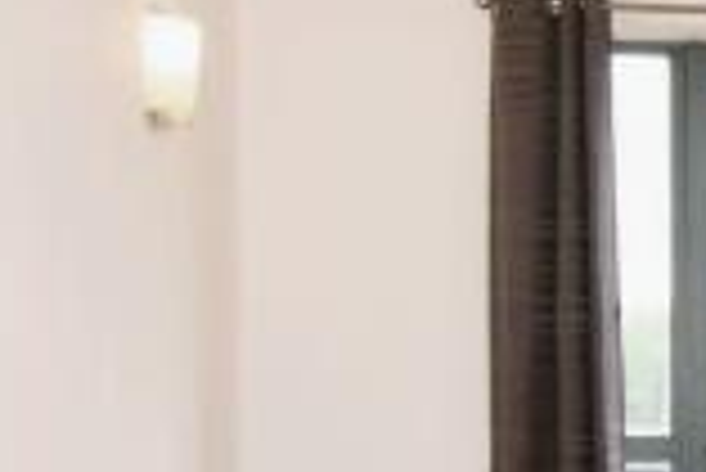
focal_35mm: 98
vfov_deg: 13.7
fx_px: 1924
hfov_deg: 18.9
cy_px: 501
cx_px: 985
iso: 400
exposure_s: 1/60
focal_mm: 10
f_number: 8
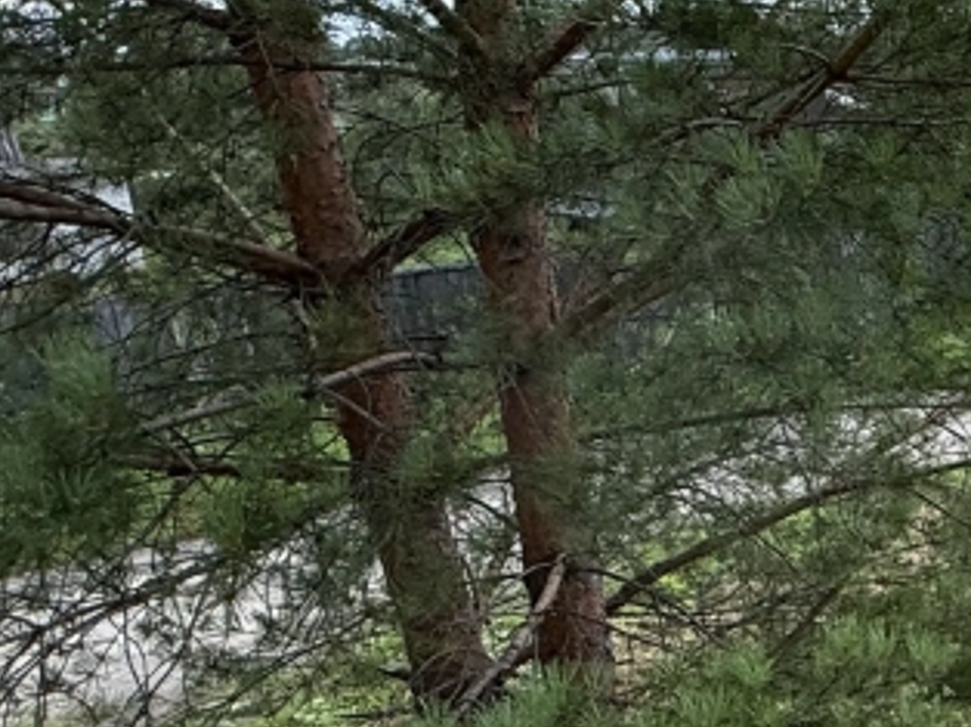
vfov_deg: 26.1
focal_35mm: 56
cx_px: 1472
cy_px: 379
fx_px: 1570
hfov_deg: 25.5
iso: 64
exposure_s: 1/596
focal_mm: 2.22
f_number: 2.2
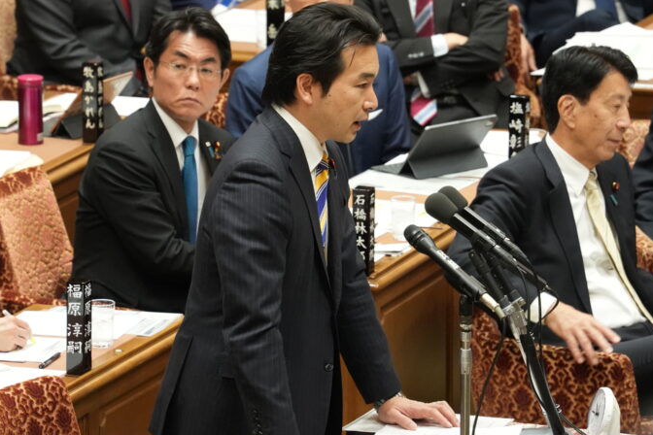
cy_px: 194
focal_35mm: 343
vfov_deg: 4.0
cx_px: 325
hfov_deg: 6.0
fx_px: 6221
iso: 5000
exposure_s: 1/160
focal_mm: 200
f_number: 5.6
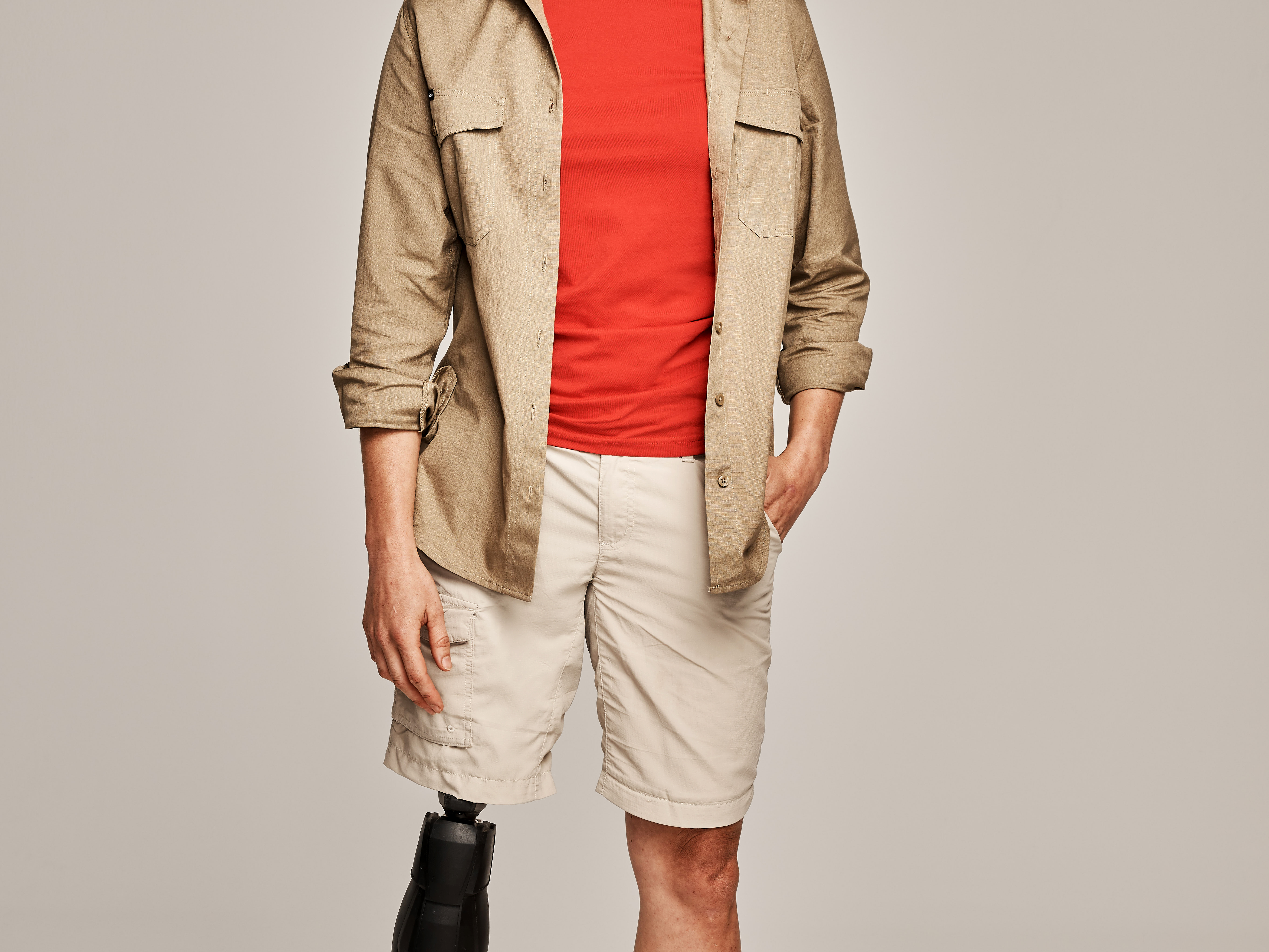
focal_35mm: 93
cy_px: 521
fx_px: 3409
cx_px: 634
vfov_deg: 15.9
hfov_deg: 21.1
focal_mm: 64
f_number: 10
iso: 160
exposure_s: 1/160
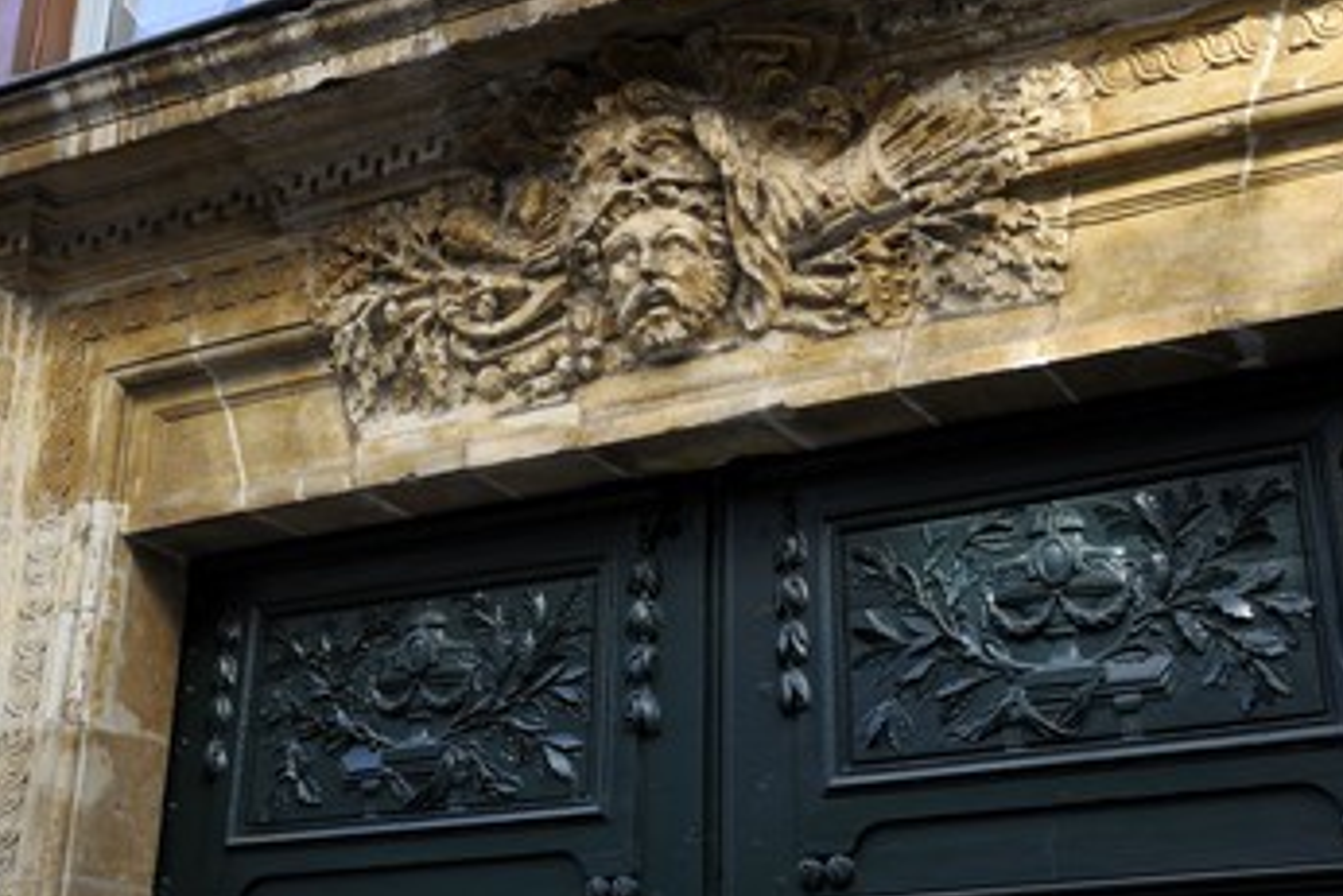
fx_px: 1903
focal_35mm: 51
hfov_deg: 38.8
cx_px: 749
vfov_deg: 26.5
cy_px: 365
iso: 400
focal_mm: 42
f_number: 7.1
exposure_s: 1/80
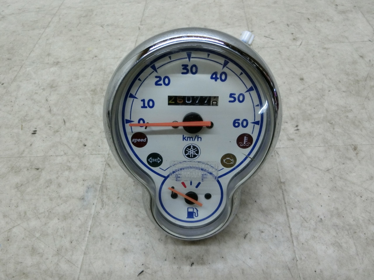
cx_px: 187
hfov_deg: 69.4
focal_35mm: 25
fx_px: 270
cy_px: 140
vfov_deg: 54.9
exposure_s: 1/125
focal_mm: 4.5
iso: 320
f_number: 3.5
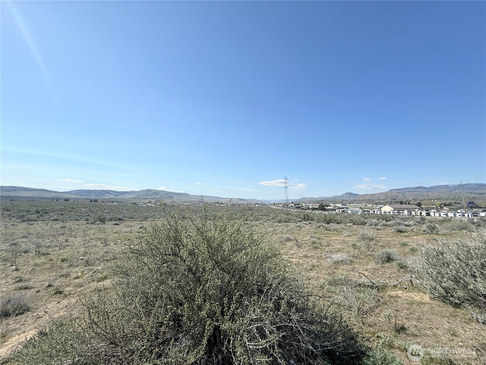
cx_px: 243
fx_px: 197
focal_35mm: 14
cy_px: 182
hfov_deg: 102.1
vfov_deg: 85.7
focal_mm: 2.22
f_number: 2.2
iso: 50
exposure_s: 1/3460
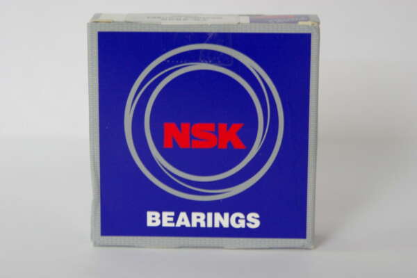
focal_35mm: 120
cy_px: 139
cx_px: 208
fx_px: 1390
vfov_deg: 11.4
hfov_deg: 17.1
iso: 800
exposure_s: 1/15
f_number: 5.6
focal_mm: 80
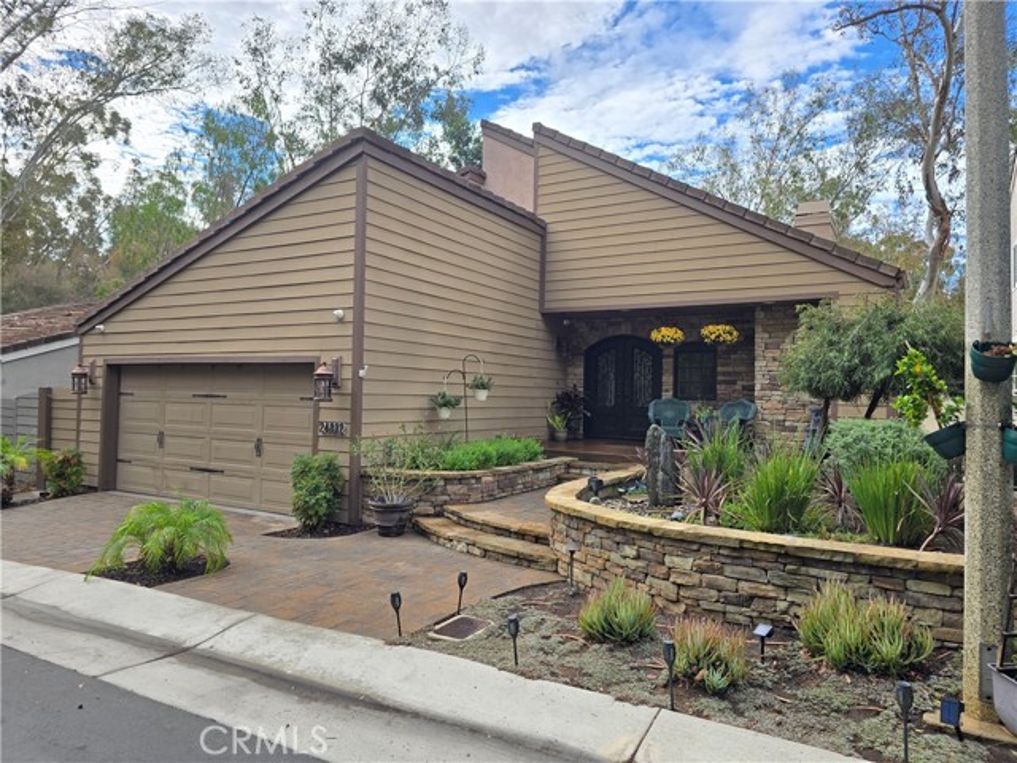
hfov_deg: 73.9
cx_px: 508
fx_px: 676
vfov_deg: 58.9
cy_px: 382
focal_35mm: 23
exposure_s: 1/265
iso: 12
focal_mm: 6.3
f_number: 1.7
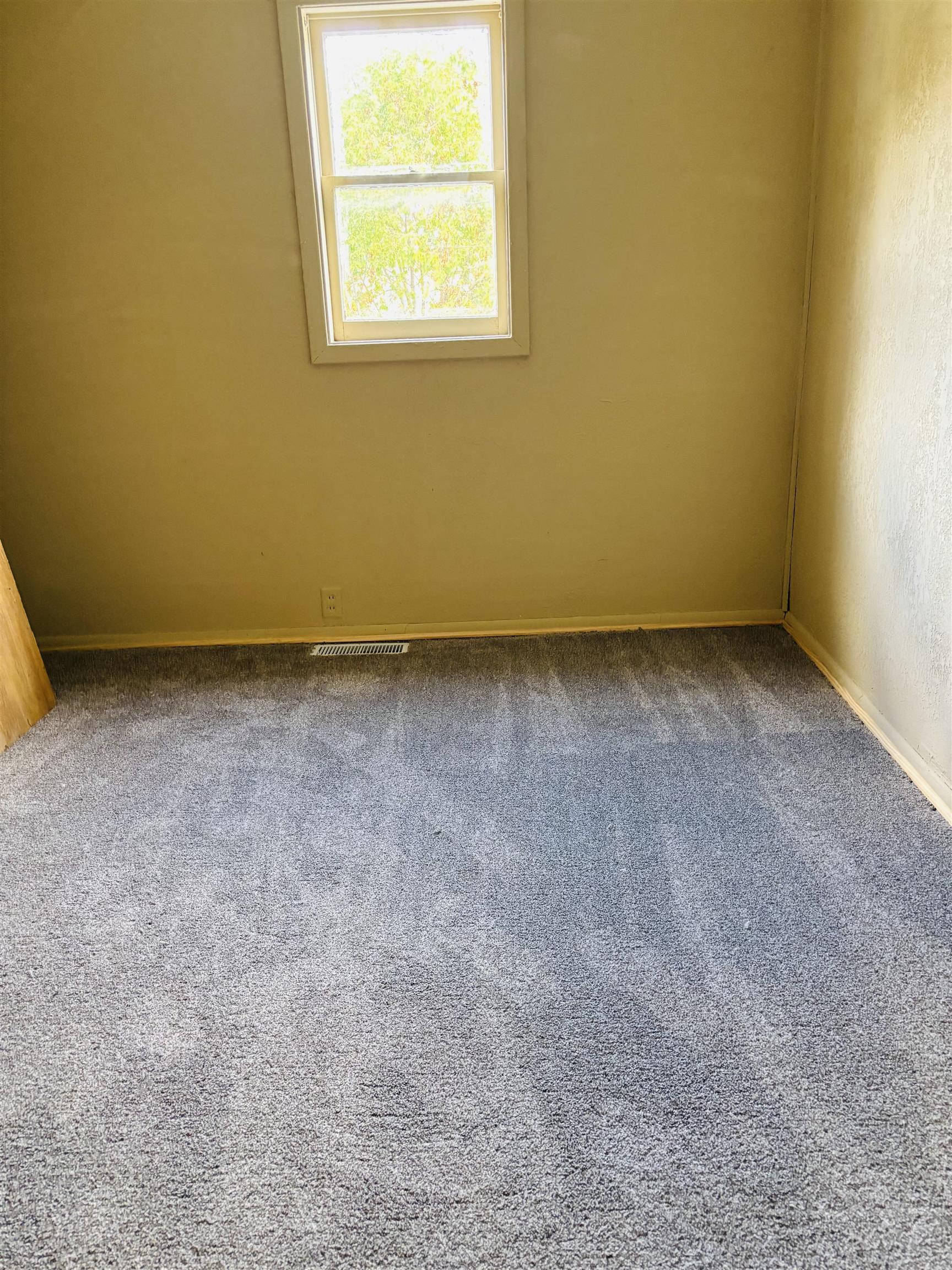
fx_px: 953
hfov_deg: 53.1
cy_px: 635
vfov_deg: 67.3
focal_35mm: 26
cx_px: 476
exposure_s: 1/60
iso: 500
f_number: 1.6
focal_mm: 5.96
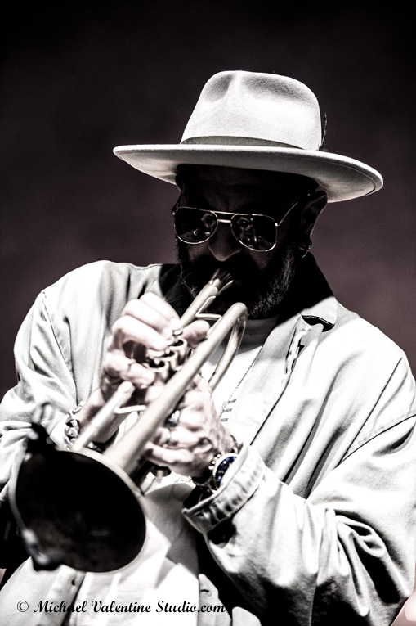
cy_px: 313
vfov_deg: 16.4
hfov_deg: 11.0
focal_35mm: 125
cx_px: 208
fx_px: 2169
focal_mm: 125
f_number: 3.2
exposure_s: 1/200
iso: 2500
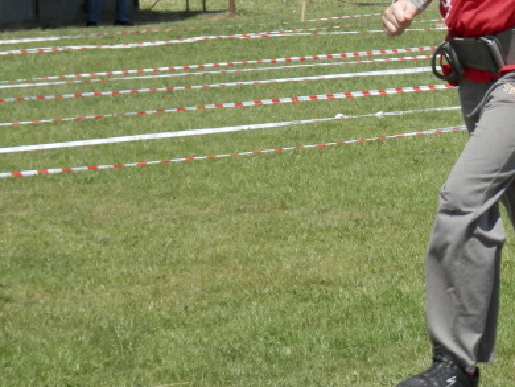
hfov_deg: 9.8
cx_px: 467
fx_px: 2992
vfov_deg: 7.4
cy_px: 118
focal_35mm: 201
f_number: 5
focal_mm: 19
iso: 80
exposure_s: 1/400
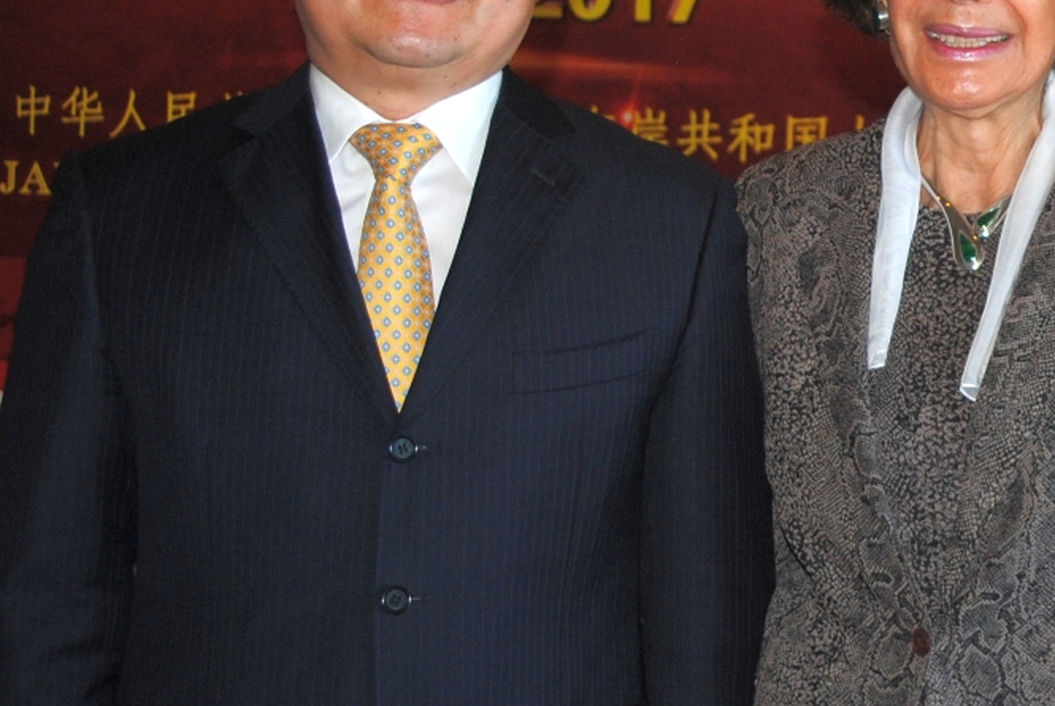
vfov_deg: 13.7
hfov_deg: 19.2
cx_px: 1244
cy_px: 276
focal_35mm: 100
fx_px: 2947
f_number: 3.8
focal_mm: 23
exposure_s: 1/60
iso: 200
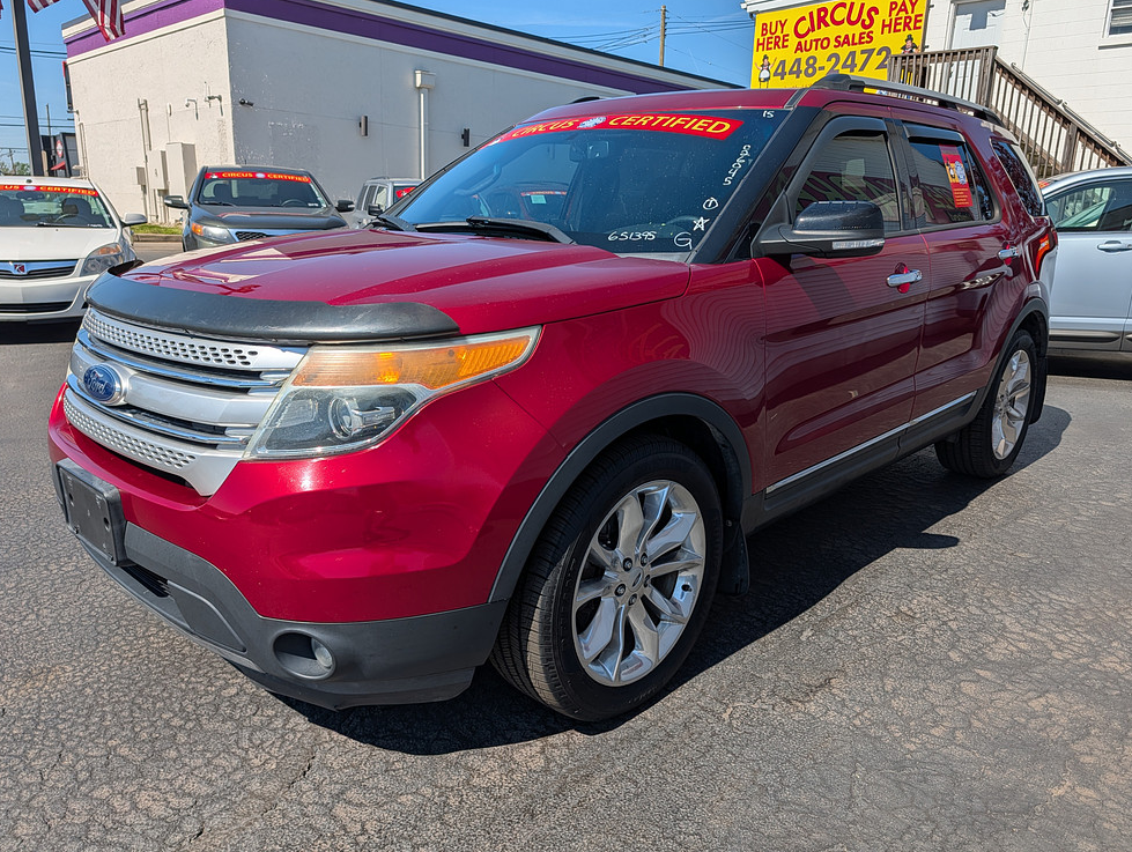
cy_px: 436
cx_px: 582
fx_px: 819
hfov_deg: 69.3
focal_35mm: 25
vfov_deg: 55.0
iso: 20
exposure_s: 1/1678
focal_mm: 6.9
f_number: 1.68
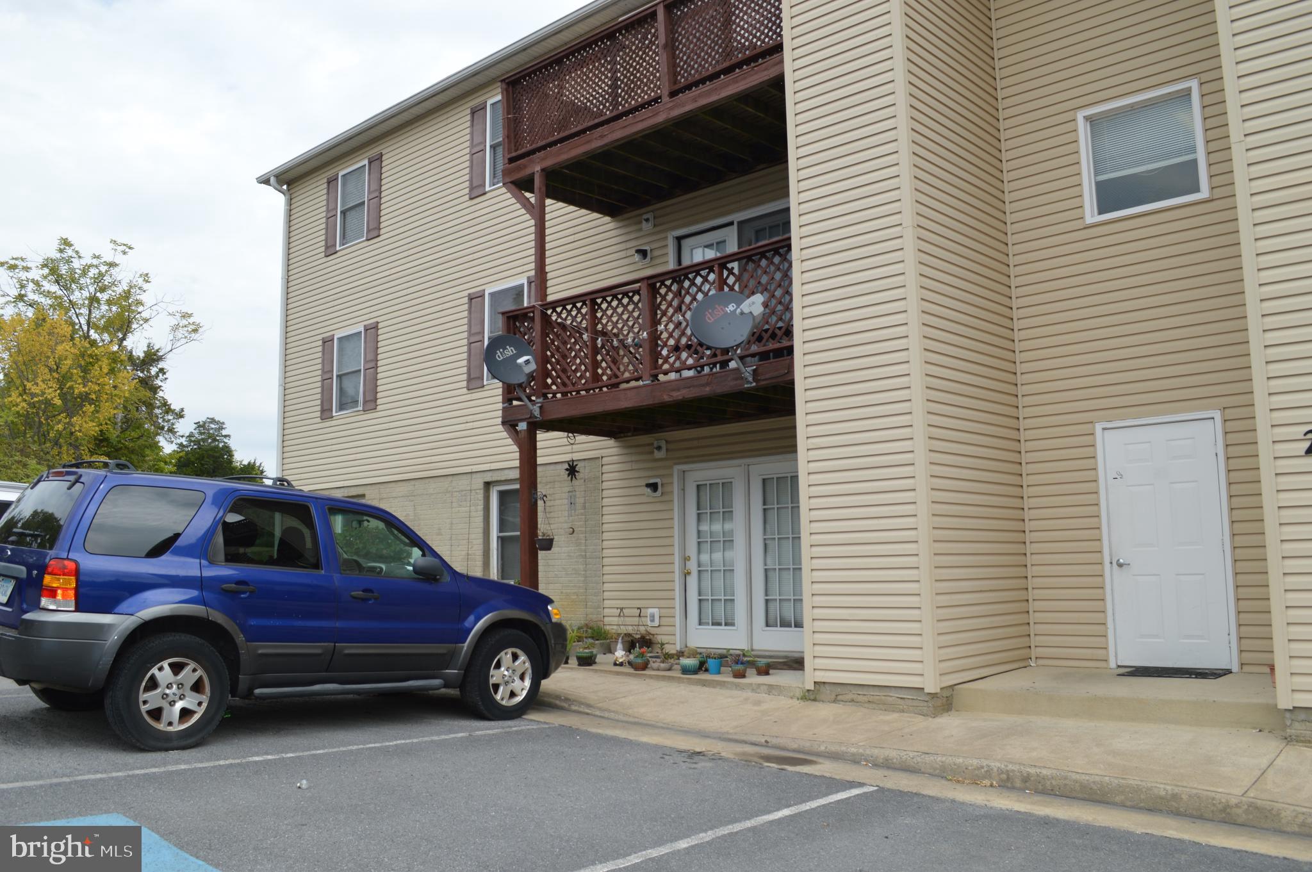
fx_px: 1092
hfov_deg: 62.0
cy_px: 436
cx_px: 656
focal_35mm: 30
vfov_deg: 43.5
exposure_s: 1/200
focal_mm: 20
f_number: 8
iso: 100
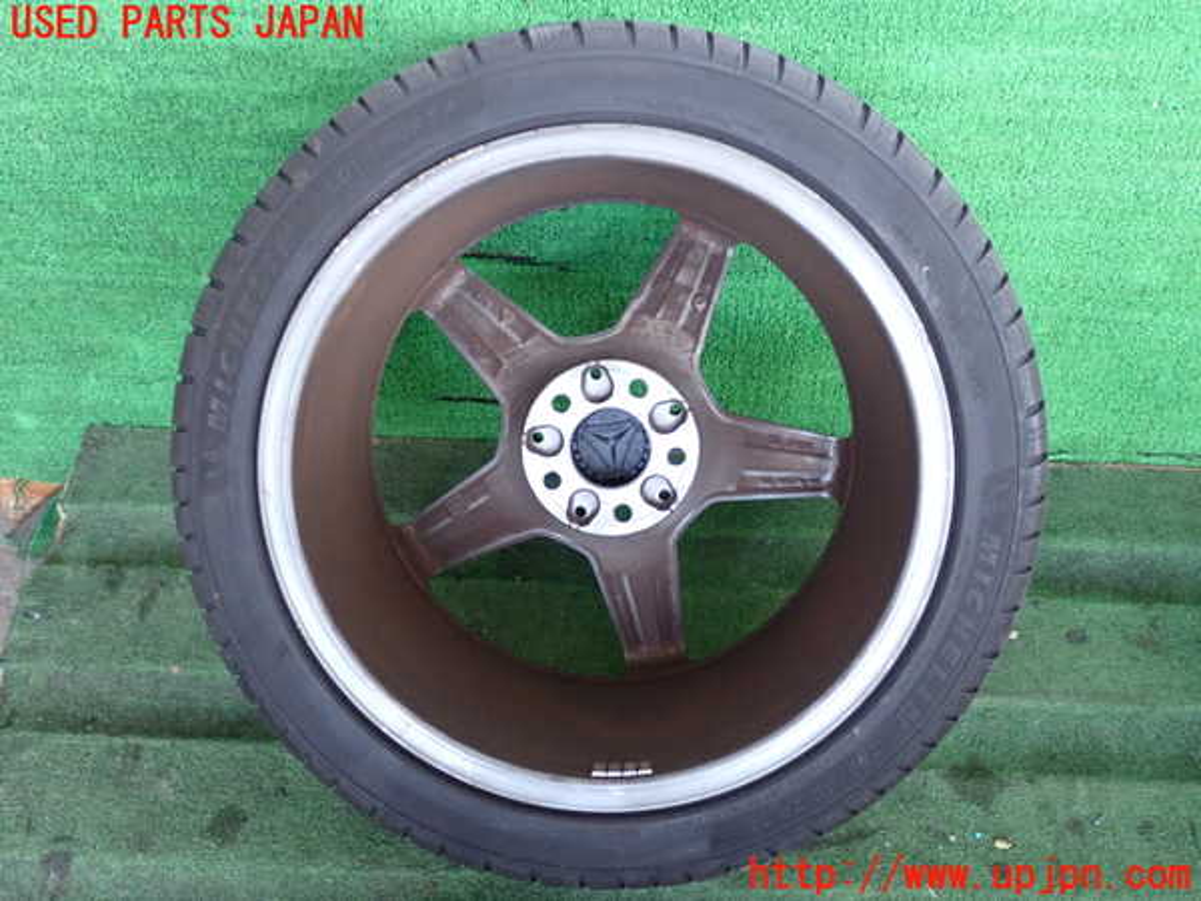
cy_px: 450
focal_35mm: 38
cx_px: 600
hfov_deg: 49.0
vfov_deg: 37.7
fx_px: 1318
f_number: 2.7
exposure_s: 1/125
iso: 800
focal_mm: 6.83
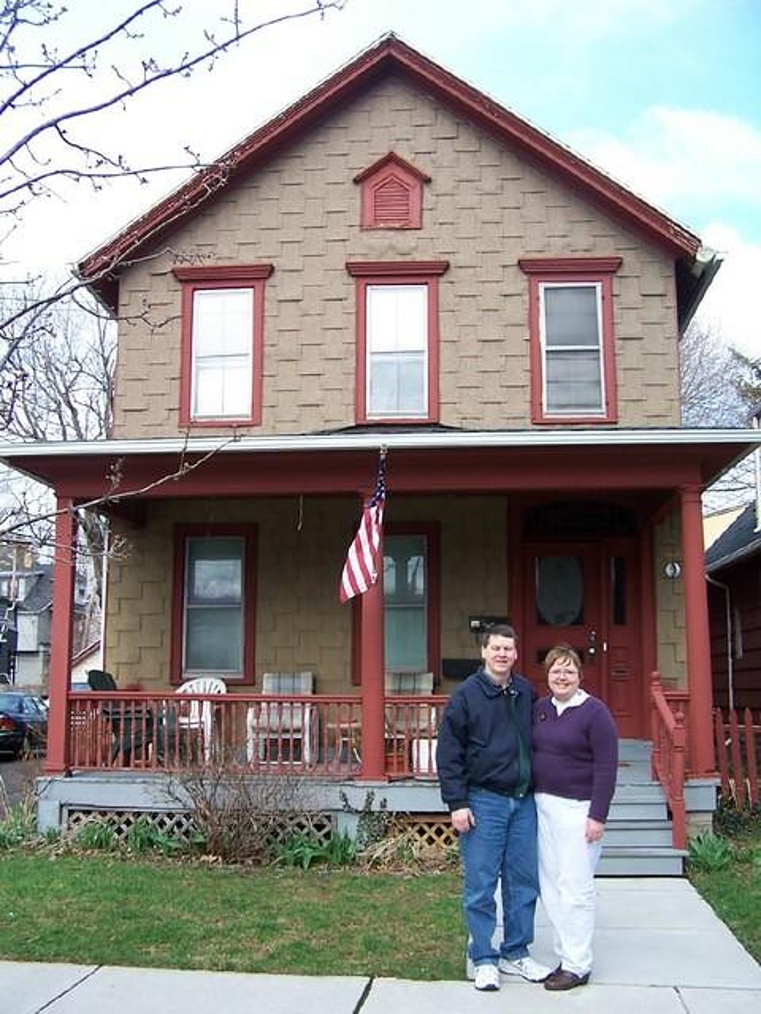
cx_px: 380
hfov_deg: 37.7
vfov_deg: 49.0
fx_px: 1114
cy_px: 507
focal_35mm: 38
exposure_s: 1/250
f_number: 2.8
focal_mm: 6.3
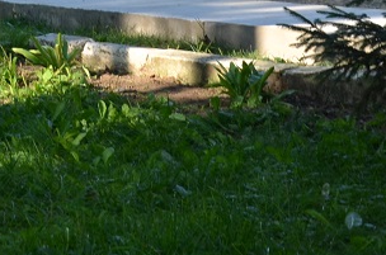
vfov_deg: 6.6
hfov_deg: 9.8
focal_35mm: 201
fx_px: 2150
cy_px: -227
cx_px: -274
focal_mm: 34
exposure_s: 1/160
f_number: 6.3
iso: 200
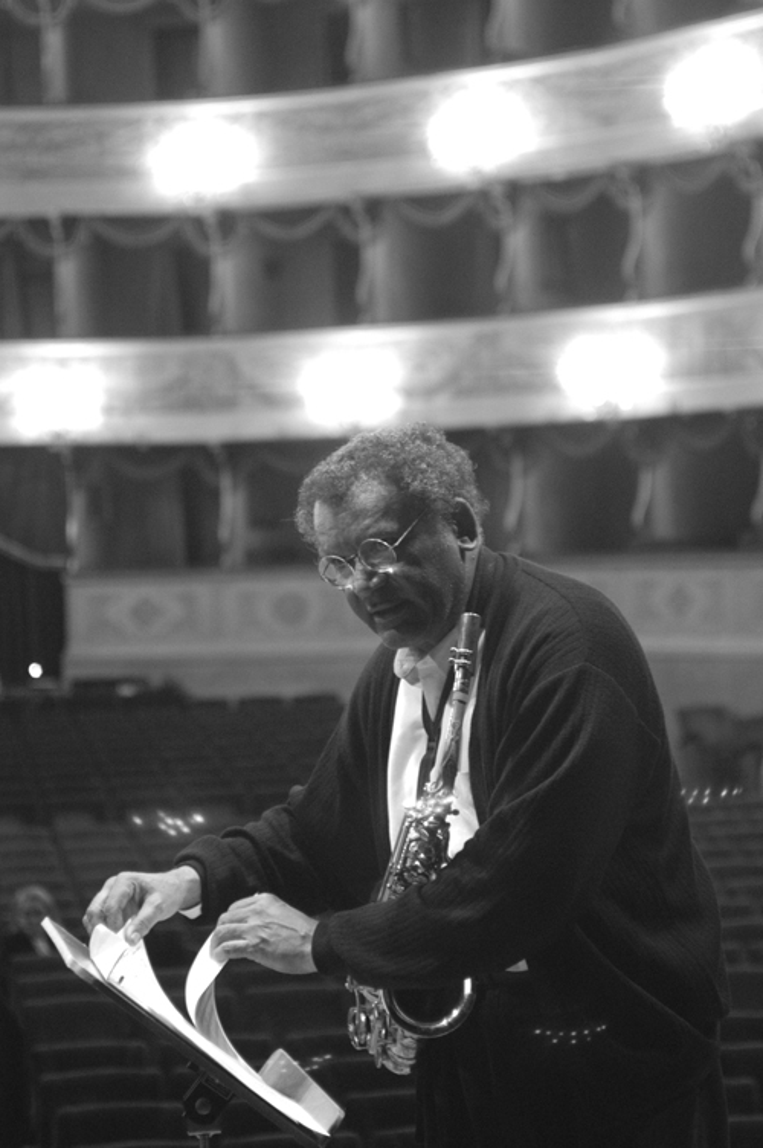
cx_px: 382
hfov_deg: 13.0
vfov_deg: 19.5
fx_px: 3344
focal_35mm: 105
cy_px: 574
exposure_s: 1/50
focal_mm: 70
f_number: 3.5
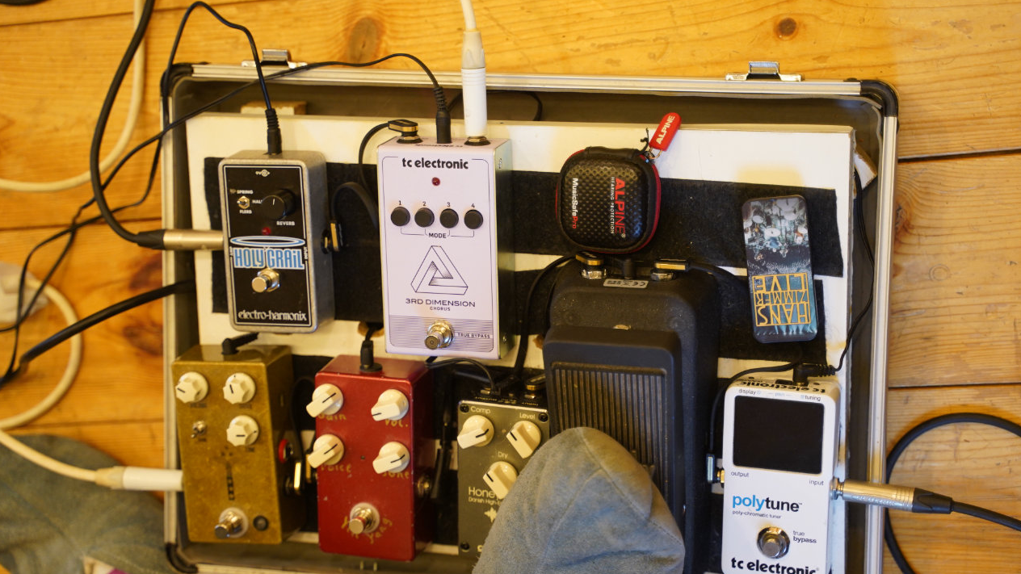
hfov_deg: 30.2
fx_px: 1895
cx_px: 515
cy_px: 276
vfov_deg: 17.2
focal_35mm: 70
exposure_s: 1/160
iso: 2000
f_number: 2.8
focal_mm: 66
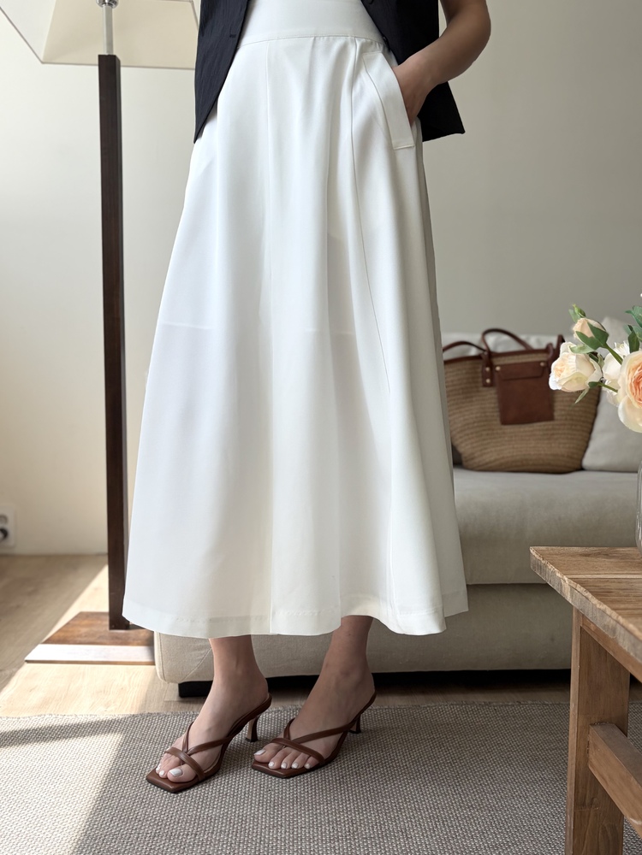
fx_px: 643
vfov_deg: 67.3
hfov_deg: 53.1
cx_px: 321
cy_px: 428
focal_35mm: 26
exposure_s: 1/475
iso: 50
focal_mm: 5.96
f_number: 1.6
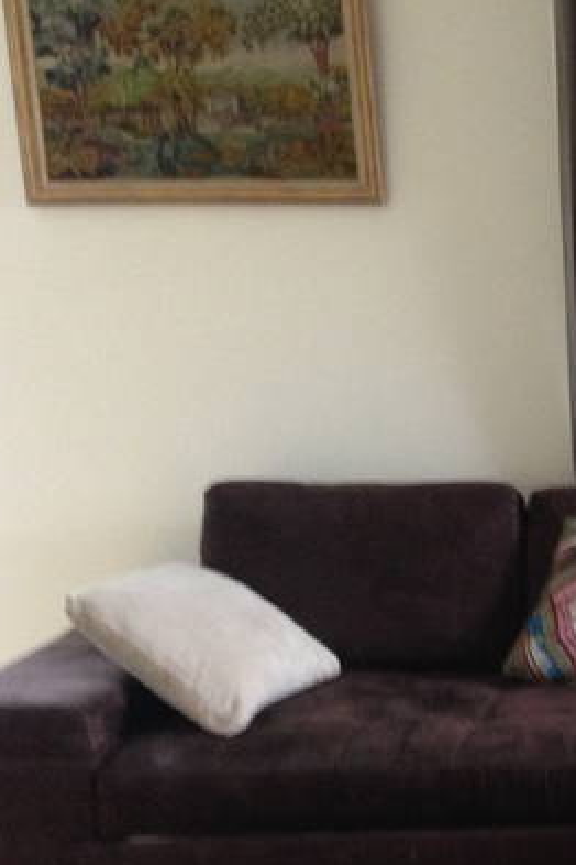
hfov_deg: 17.9
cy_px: 594
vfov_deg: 29.0
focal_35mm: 69
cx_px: 833
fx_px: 1656
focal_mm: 4.12
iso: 320
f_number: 2.4
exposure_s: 1/15
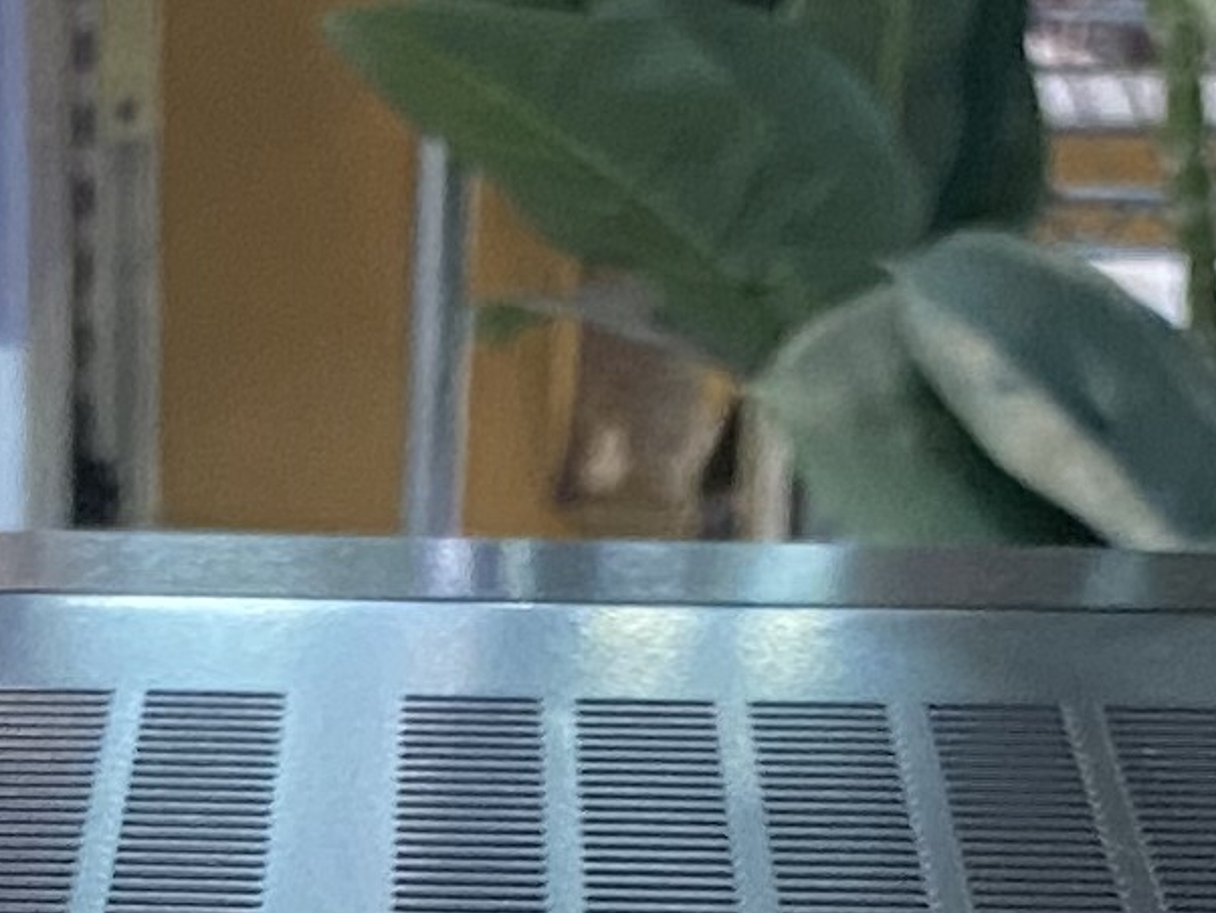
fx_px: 6115
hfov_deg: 11.3
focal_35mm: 174
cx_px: 196
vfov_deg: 7.7
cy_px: 2521
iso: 320
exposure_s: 1/50
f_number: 1.8
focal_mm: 4.25
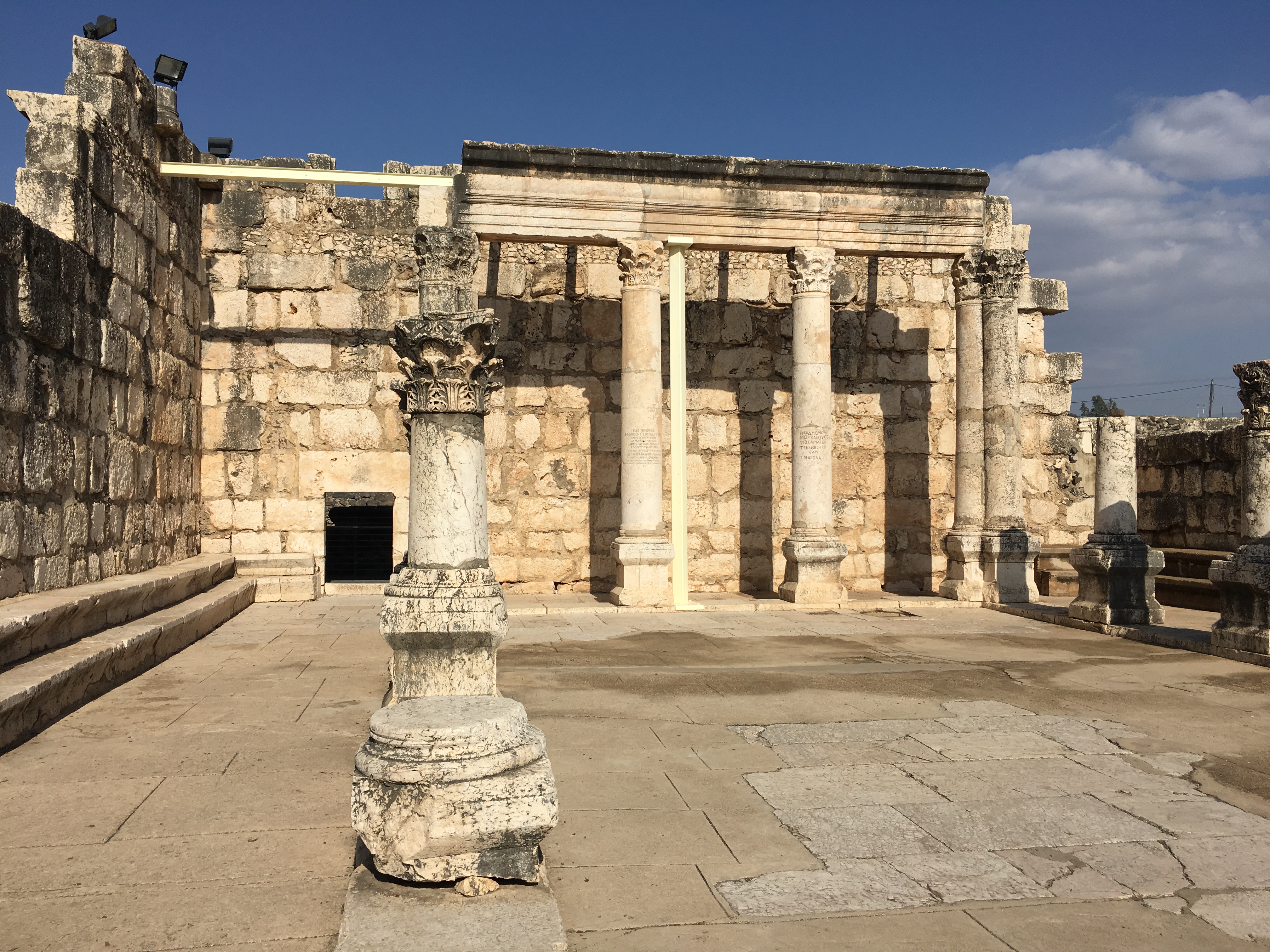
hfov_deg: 61.7
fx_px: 1064
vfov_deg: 48.2
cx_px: 635
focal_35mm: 29
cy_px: 476
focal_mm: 4.15
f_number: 2.2
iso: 25
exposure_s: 1/3663
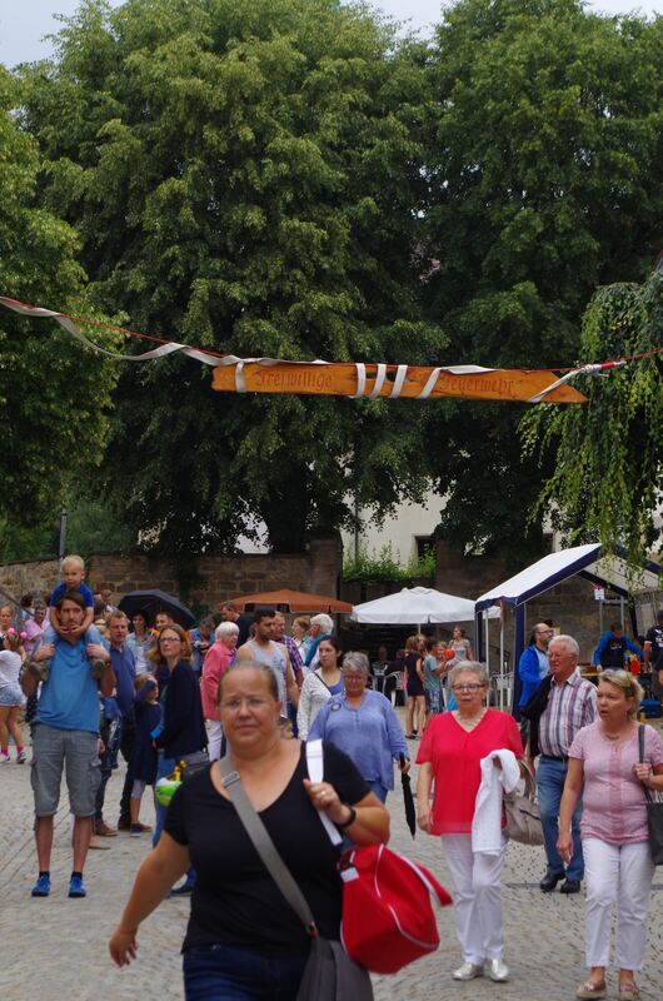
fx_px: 2275
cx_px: 332
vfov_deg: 24.8
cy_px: 500
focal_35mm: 82
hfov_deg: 16.6
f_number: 9
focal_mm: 55
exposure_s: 1/100
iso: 200
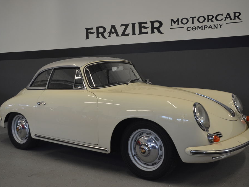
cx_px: 125
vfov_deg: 39.6
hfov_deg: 51.4
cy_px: 93
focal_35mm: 36
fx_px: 259
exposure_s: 1/30
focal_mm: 22
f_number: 3.8
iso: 900
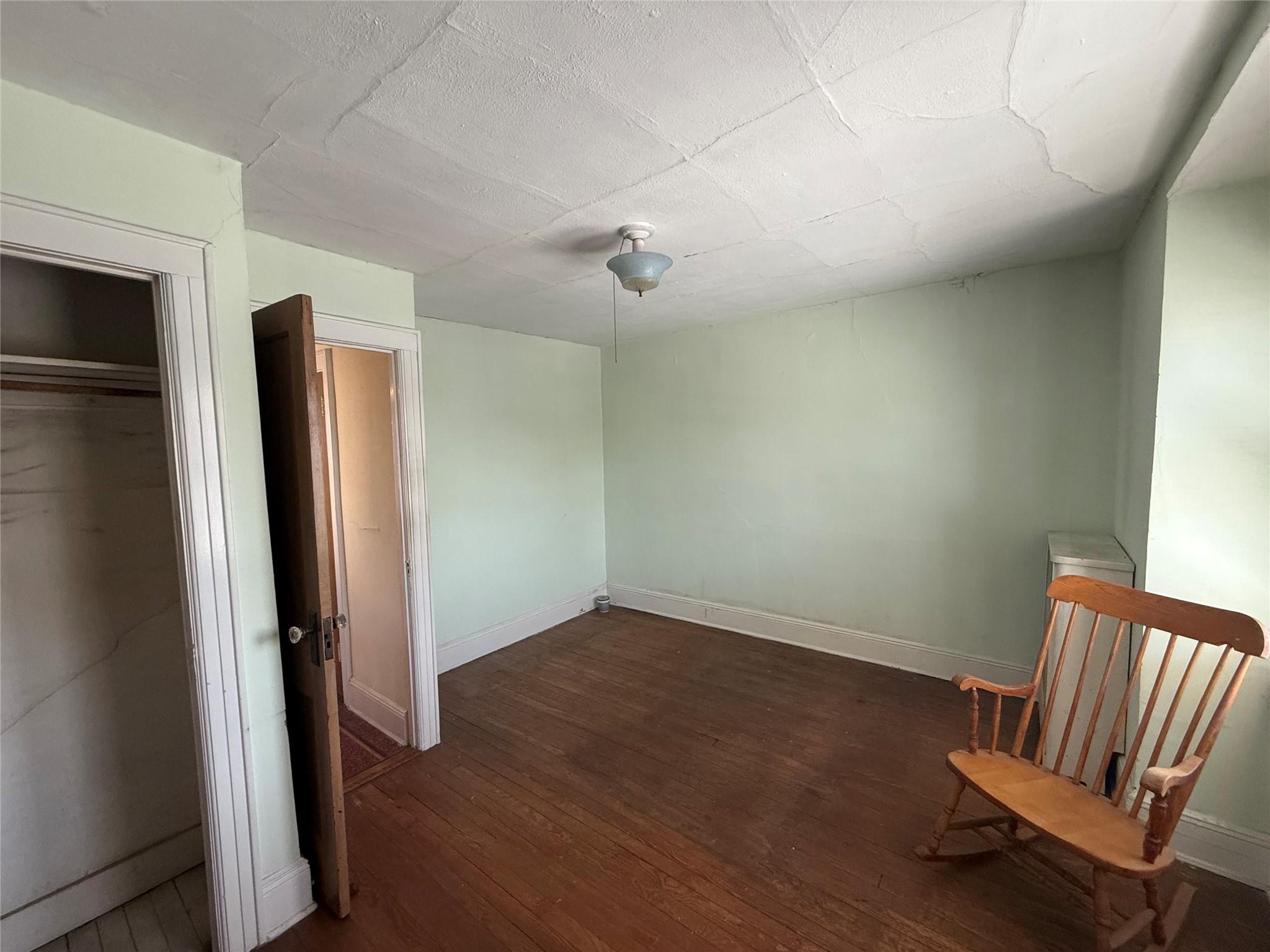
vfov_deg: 85.7
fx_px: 514
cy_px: 476
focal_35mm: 14
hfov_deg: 102.1
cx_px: 635
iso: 250
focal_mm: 2.22
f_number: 2.2
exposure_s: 1/99
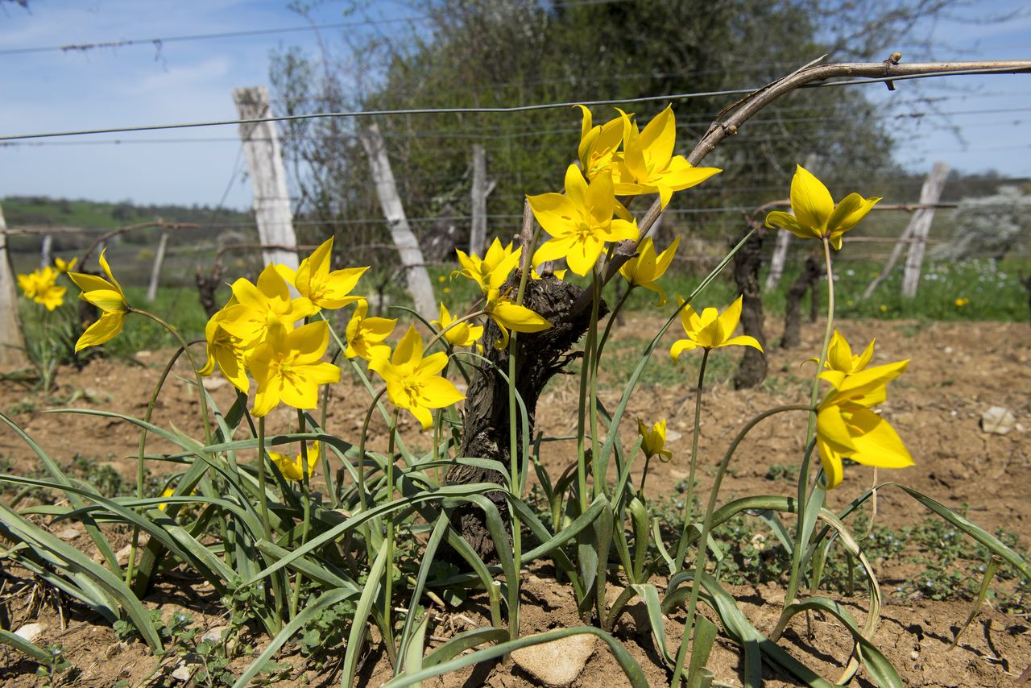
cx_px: 516
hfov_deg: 55.8
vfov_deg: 38.9
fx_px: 974
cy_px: 344
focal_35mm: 34
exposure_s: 1/500
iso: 200
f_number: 8
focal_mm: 34
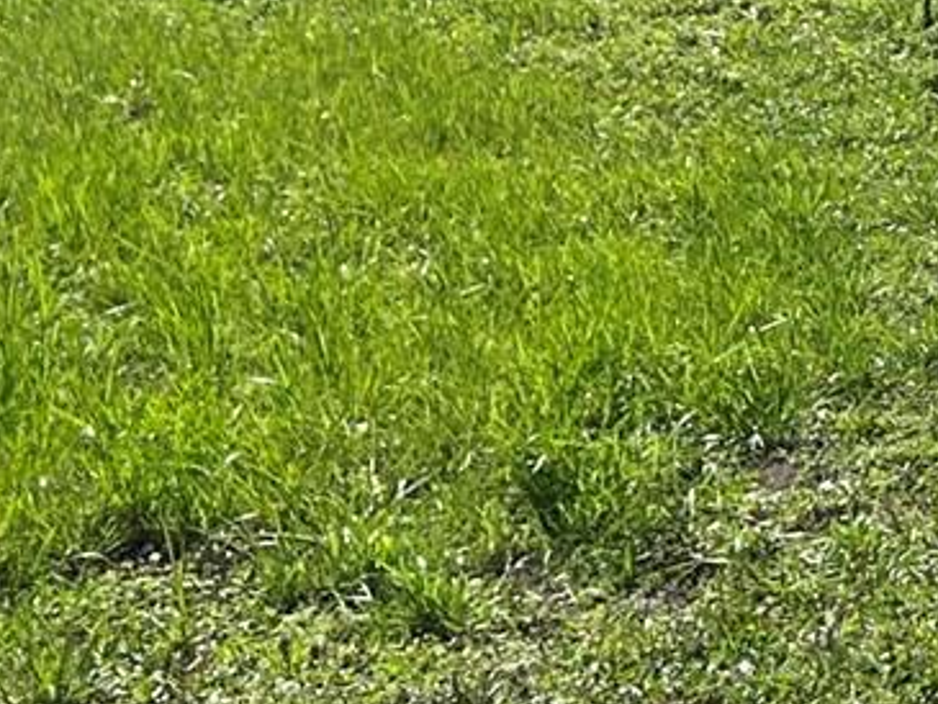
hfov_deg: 11.8
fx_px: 3958
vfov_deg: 9.7
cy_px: -560
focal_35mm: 146
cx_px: 1992
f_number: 1.5
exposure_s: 1/5076
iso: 50
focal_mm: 5.7
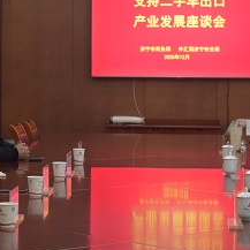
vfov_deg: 12.4
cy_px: 65
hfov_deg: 12.4
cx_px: 104
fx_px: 1152
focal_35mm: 141
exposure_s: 1/125
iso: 3200
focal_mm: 40
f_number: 5.6
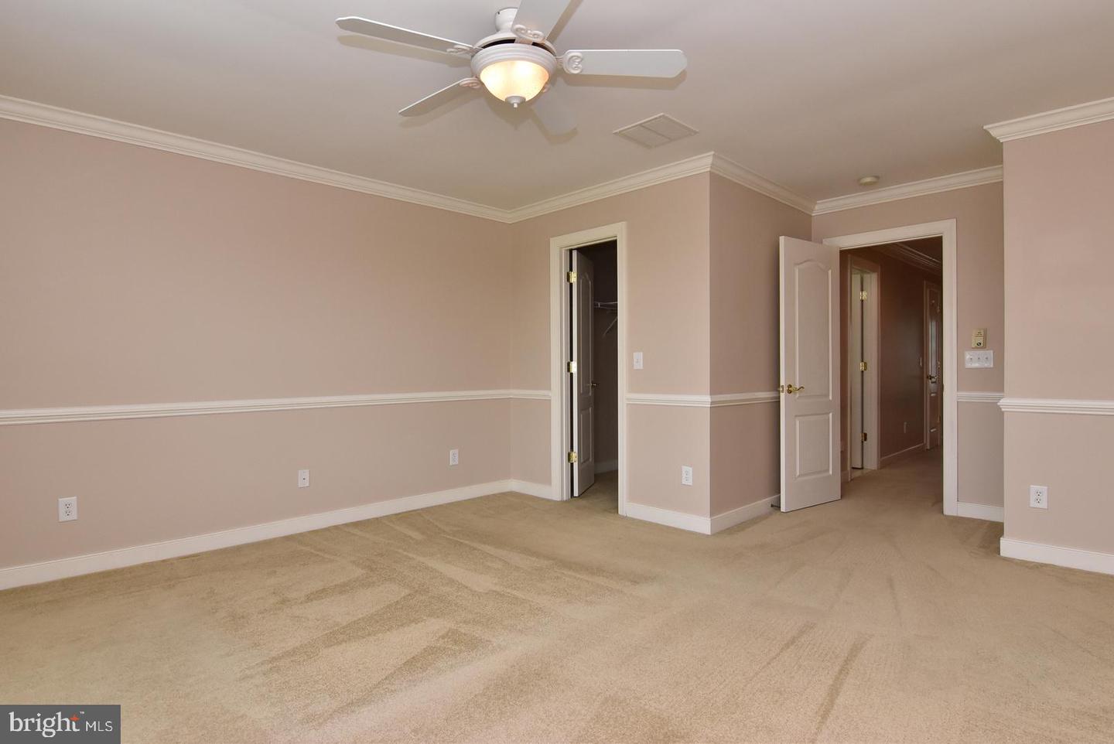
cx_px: 557
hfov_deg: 90.0
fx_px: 557
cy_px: 372
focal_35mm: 18
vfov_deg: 67.5
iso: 800
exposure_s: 1/100
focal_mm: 12
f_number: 10
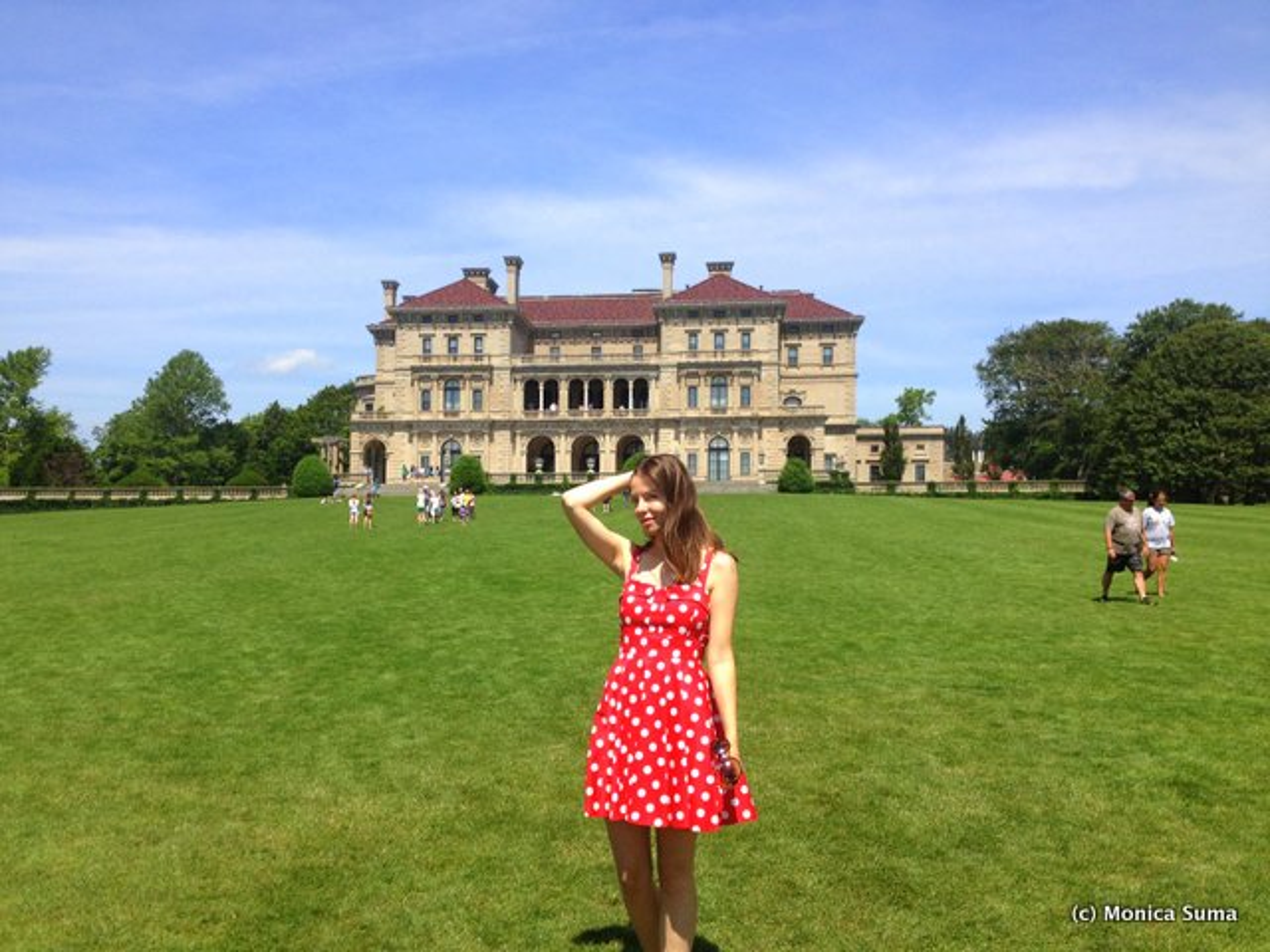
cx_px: 635
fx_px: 1284
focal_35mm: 35
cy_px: 476
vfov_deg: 40.7
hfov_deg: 52.6
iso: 50
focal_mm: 4.28
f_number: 2.4
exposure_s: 1/1727
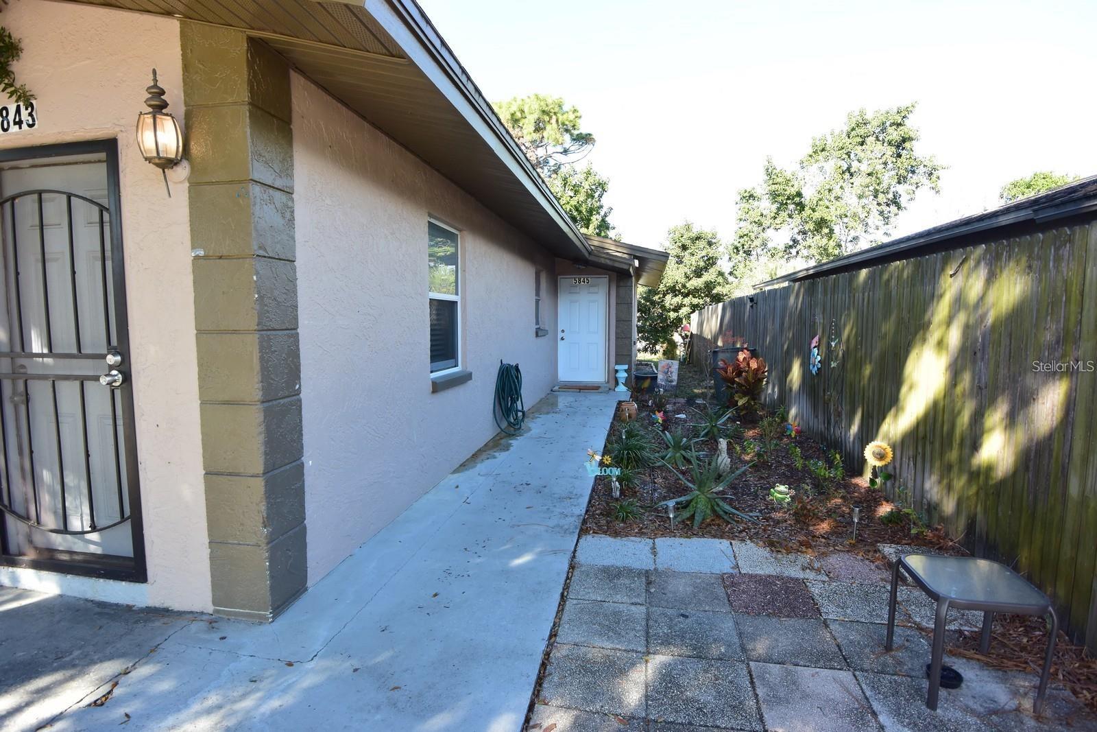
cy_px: 366
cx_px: 548
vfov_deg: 67.4
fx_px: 549
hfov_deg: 90.0
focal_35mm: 18
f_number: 3.5
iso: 160
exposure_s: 1/160
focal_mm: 6.7
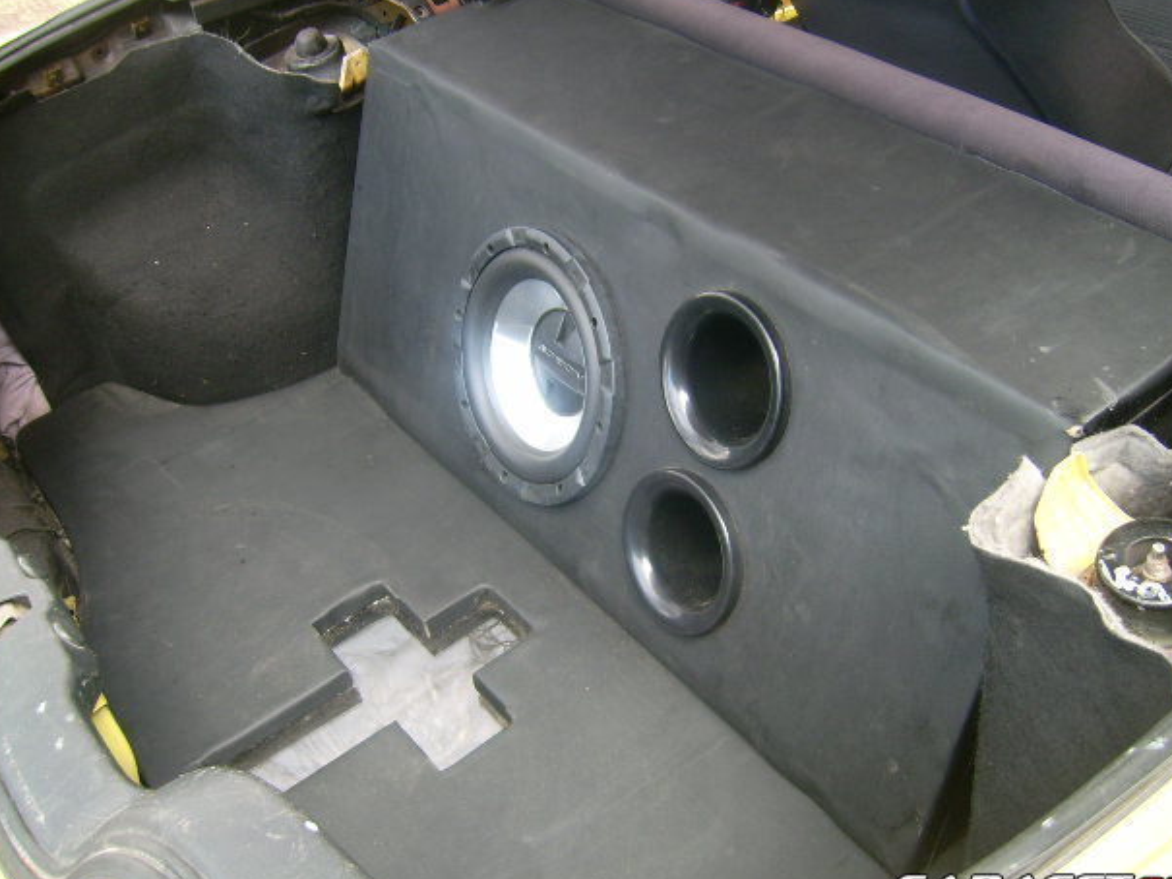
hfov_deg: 50.1
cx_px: 606
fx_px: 1253
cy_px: 440
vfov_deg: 38.7
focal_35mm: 37
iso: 50
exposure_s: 1/36
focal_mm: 5.95
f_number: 2.8
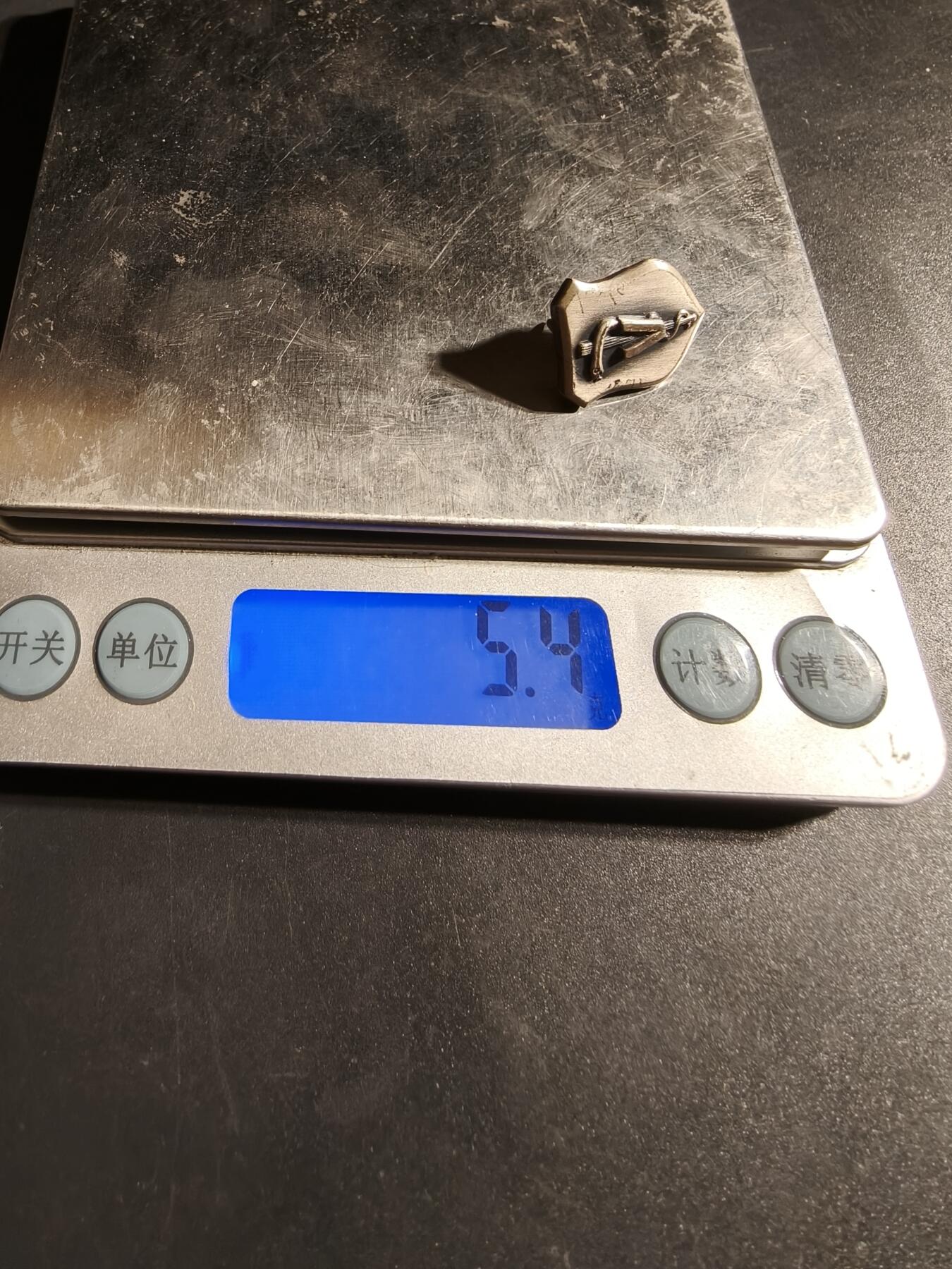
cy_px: 634
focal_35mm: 23
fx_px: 843
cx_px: 476
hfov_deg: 58.9
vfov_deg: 73.9
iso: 160
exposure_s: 1/100
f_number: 2
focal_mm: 2.32
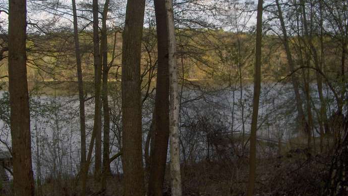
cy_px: 81
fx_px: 406
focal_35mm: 44
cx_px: 166
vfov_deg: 27.1
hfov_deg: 46.4
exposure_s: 1/370
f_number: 4.3
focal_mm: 5.8
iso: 100
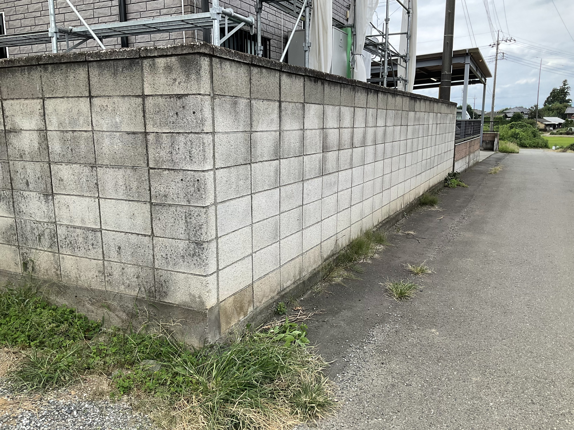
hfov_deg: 61.7
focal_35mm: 29
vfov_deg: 48.2
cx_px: 287
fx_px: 481
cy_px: 215
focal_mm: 3
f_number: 1.8
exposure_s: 1/792
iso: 25
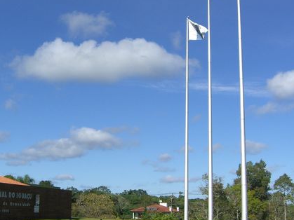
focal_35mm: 59
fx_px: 501
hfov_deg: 32.7
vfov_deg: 24.8
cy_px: 108
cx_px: 126
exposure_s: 1/1000
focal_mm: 7.9
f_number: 4
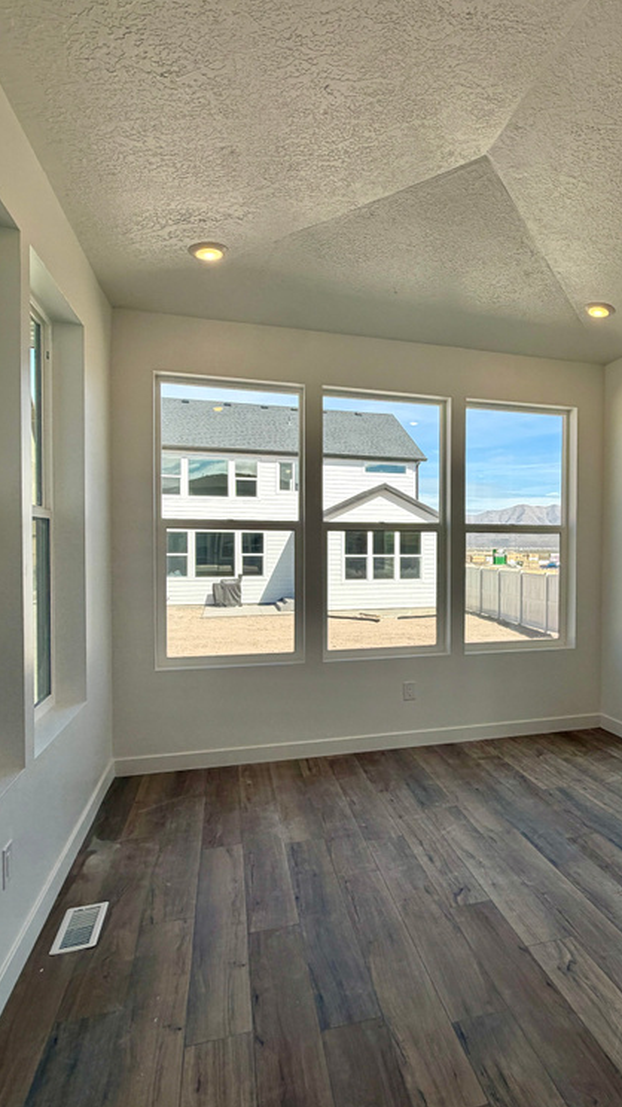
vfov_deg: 83.8
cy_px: 565
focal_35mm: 21
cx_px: 496
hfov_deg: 50.4
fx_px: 616
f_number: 2.2
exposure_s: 1/658
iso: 40
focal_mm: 2.22
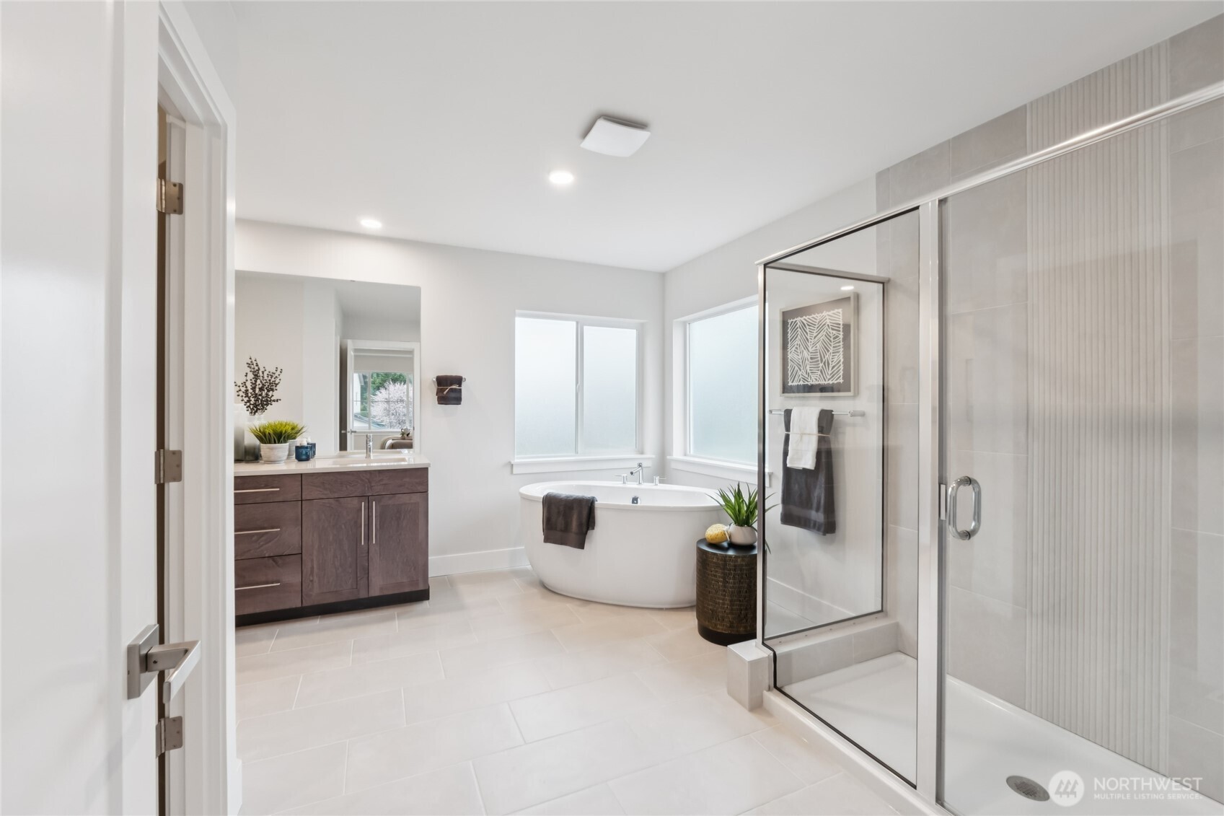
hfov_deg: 100.4
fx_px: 510
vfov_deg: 77.3
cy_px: 408
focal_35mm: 15
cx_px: 612
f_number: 9
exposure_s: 1/13
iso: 250
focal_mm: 10
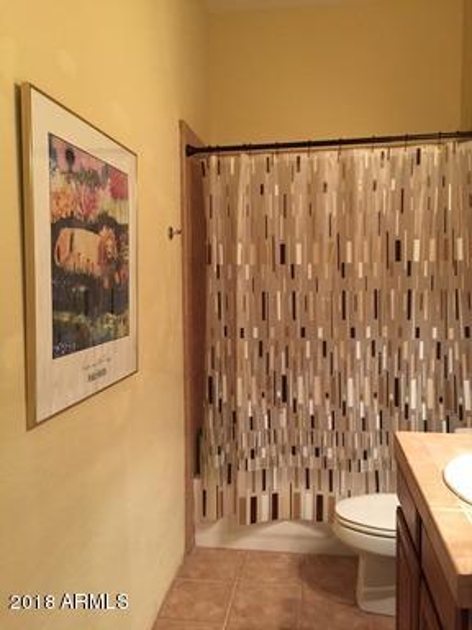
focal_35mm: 29
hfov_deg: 48.2
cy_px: 315
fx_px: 527
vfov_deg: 61.7
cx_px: 236
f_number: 2.2
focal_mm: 4.15
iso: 200
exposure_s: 1/30
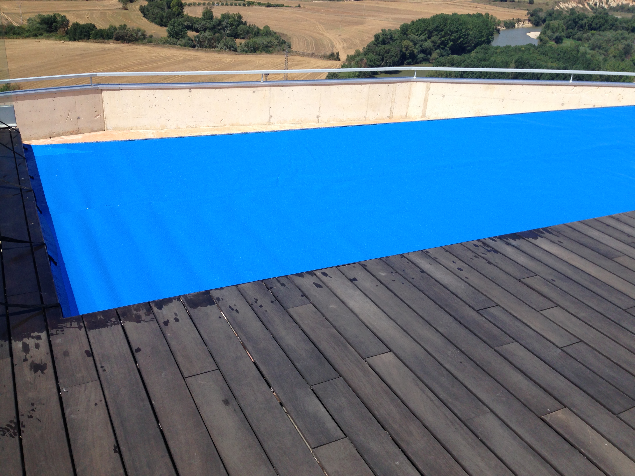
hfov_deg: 55.4
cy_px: 238
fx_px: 605
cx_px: 318
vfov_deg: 42.9
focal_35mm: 33
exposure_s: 1/1695
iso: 50
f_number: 2.4
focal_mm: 4.13
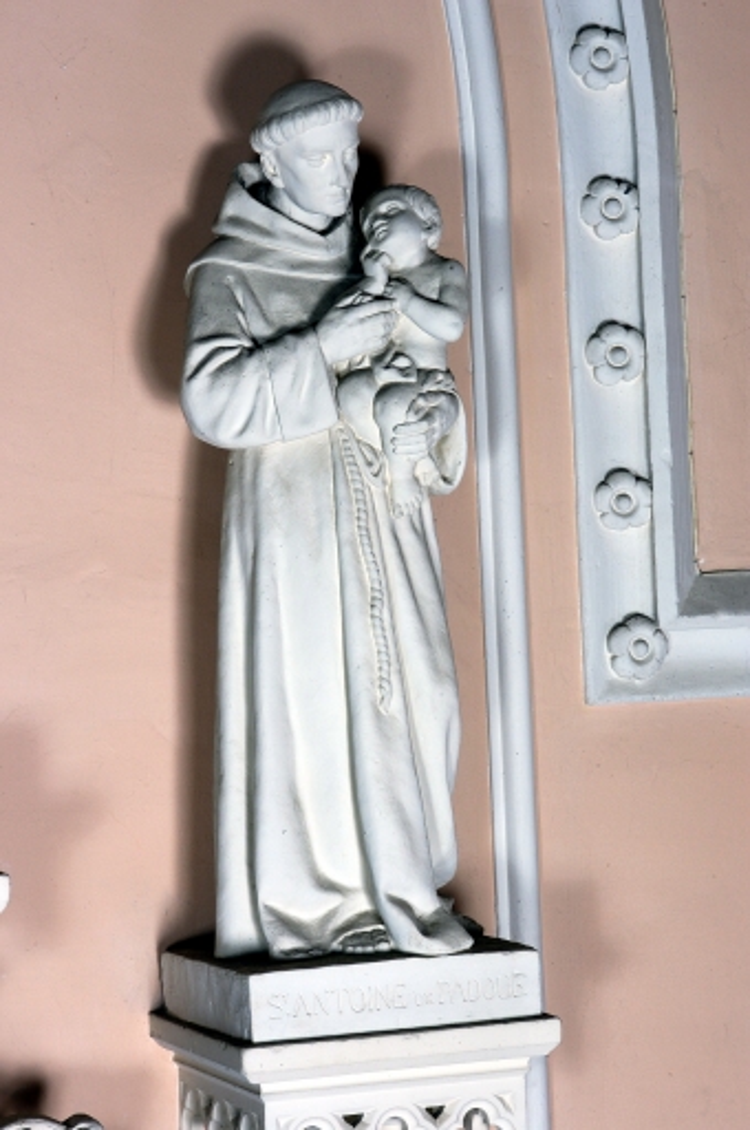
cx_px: 375
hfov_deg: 13.0
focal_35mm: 105
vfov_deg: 19.5
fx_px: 3290
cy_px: 565
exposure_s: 1/30
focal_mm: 70
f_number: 16
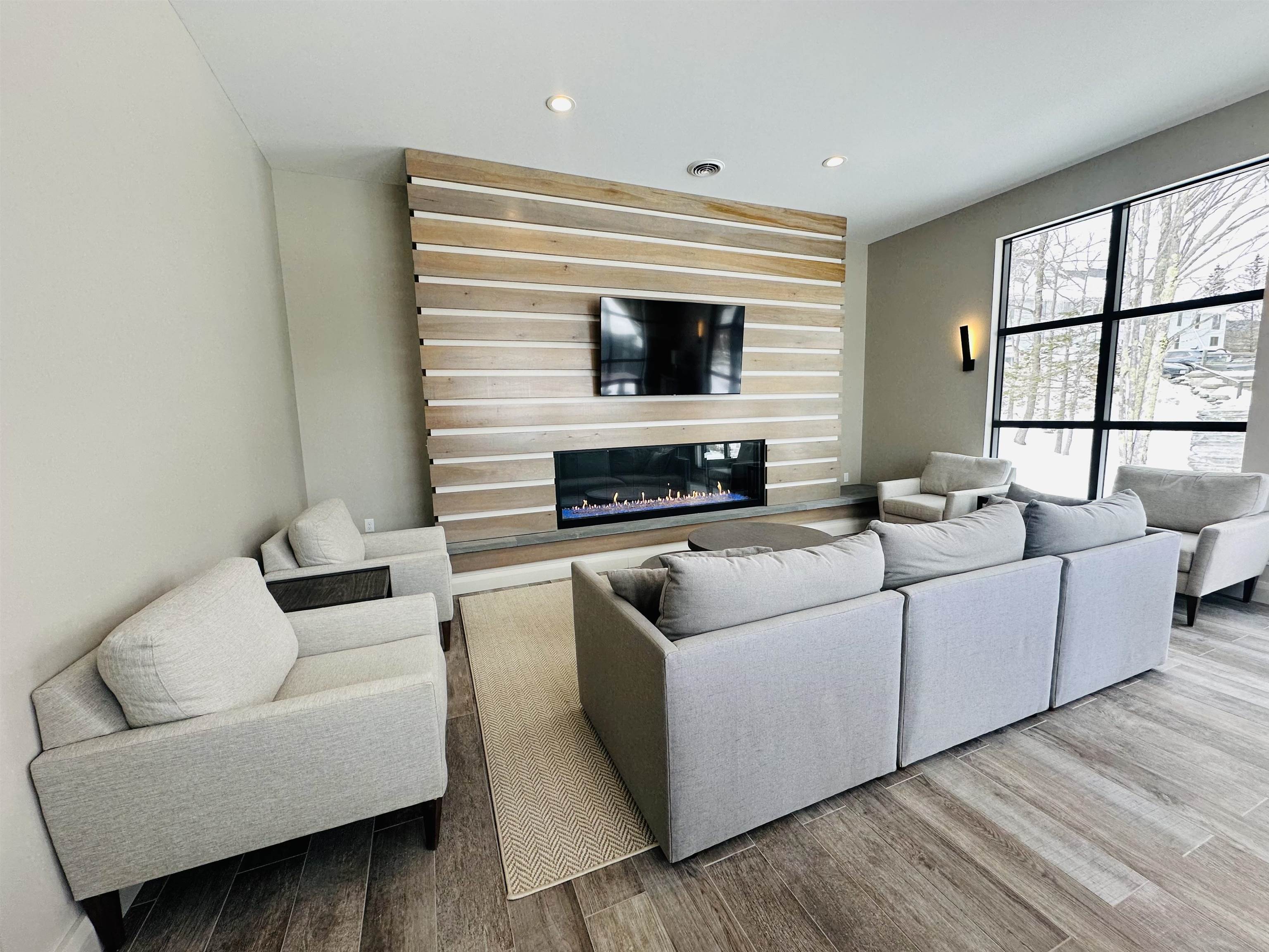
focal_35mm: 14
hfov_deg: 102.1
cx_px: 634
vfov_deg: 85.7
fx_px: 513
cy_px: 476
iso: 80
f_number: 2.2
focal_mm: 2.22
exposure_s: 1/120
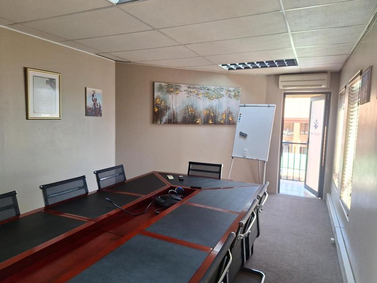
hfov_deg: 73.9
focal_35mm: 23
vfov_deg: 58.9
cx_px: 188
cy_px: 142
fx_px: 250
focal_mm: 5.54
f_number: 1.8
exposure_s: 1/120
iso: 80
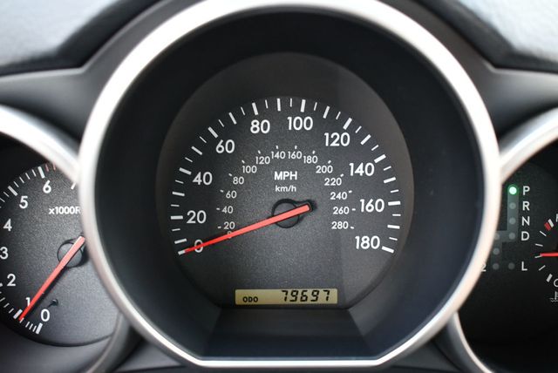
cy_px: 186
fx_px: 683
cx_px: 279
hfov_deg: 44.5
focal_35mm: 44
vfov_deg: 30.6
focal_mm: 22
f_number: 3.8
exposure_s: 1/125
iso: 1400
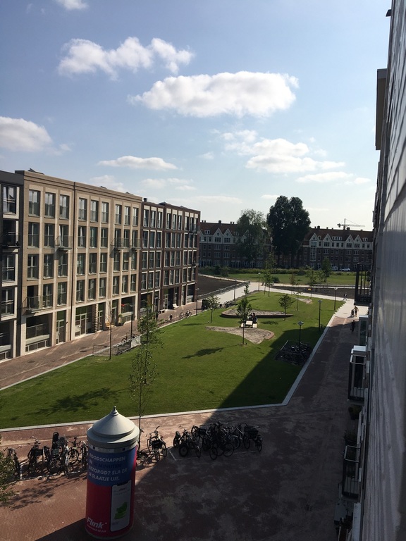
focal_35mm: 29
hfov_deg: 48.2
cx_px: 203
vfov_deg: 61.7
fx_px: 454
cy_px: 270
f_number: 2.2
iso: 25
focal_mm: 4.15
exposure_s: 1/3344
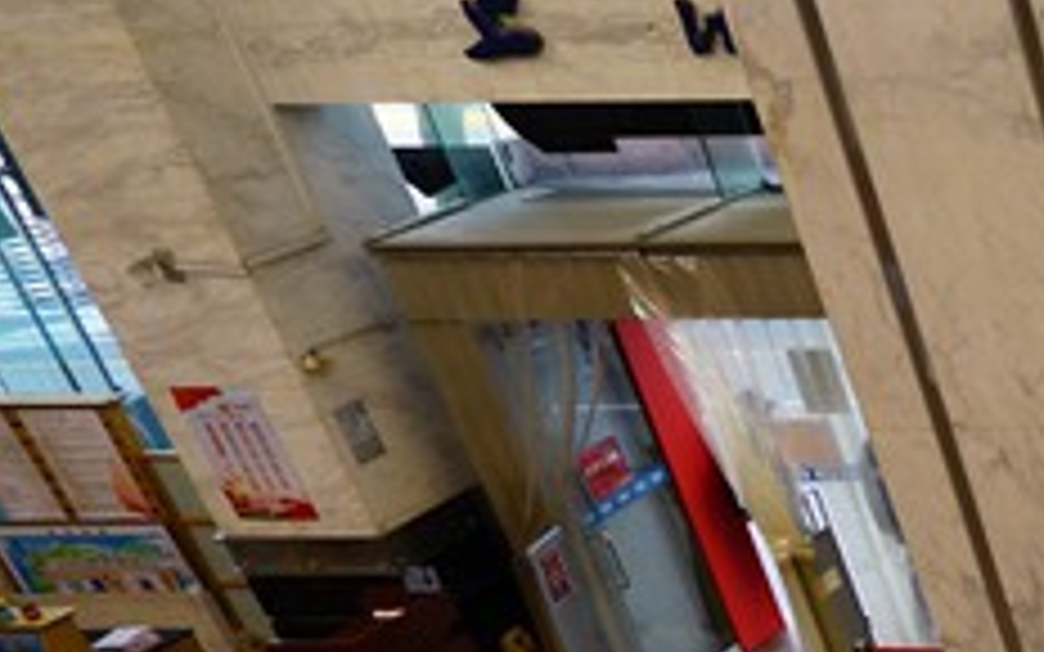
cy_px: 1027
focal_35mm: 72
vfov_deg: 16.3
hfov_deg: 17.7
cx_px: 2192
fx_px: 2049
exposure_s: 1/60
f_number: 4
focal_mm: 16
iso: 125
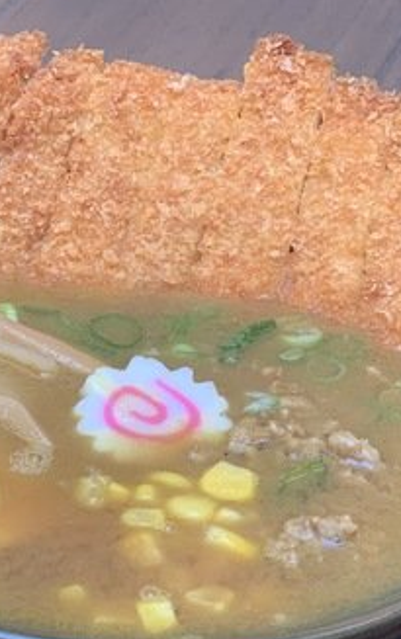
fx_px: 1762
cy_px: 408
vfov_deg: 20.5
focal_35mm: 101
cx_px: 65
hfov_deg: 12.9
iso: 200
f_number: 2.4
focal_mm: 6
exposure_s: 1/50
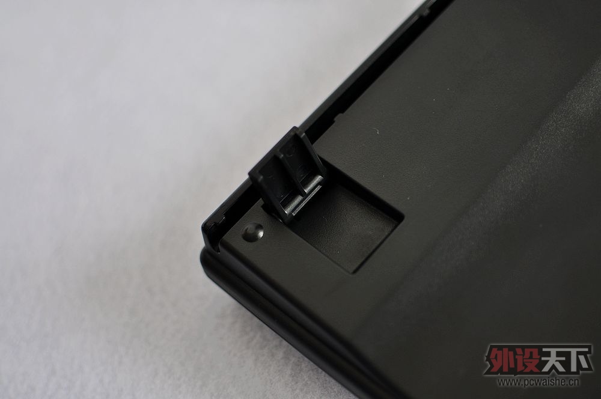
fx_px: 875
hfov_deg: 37.9
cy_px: 200
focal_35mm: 52
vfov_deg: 25.7
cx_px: 300
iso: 200
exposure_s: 1/80
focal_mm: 35
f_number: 1.8
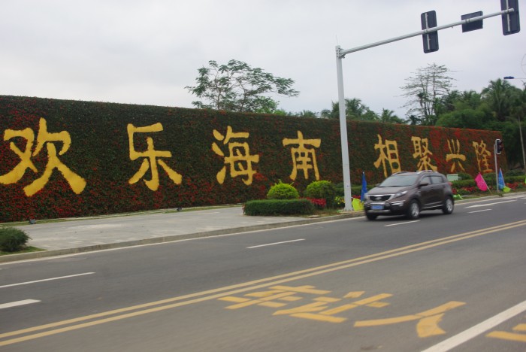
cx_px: 263
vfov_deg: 32.0
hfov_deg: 46.4
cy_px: 176
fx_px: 614
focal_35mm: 42
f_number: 5.6
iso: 100
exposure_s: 1/30
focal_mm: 28.13
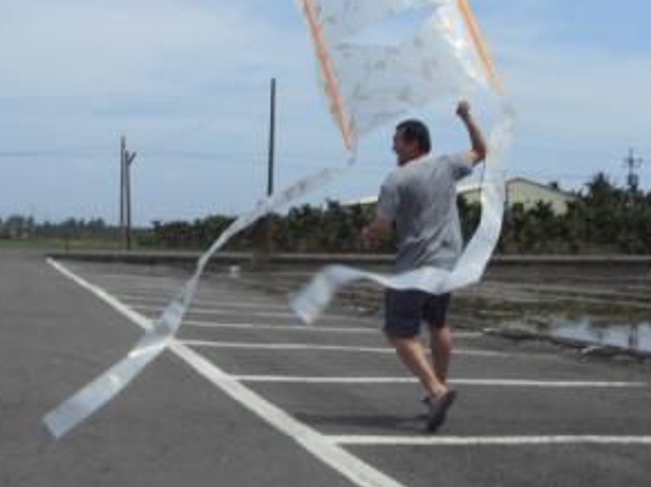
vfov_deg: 24.2
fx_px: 1128
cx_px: 271
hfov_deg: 32.1
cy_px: 150
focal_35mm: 60
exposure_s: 1/350
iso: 80
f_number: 6.2
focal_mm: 6.6
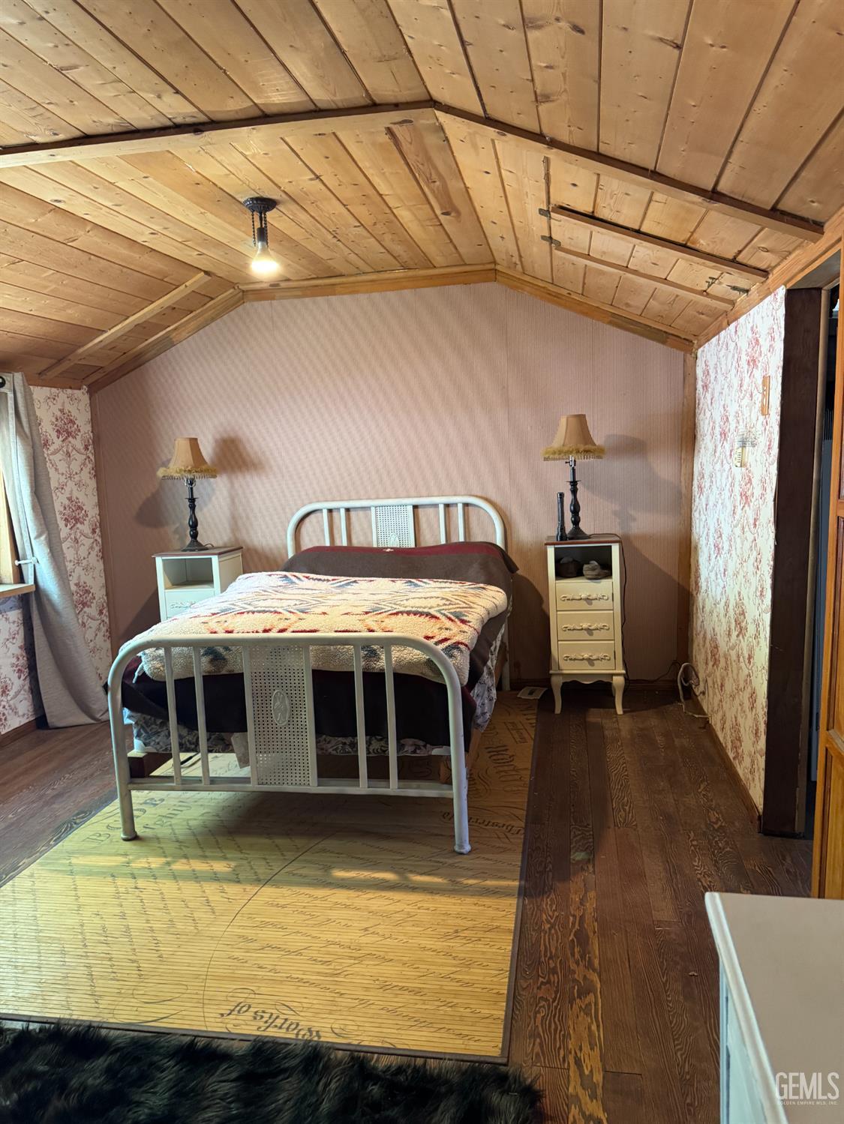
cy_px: 562
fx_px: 780
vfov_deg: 71.6
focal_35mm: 24
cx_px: 422
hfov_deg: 56.8
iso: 400
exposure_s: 1/60
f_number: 1.78
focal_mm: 6.76
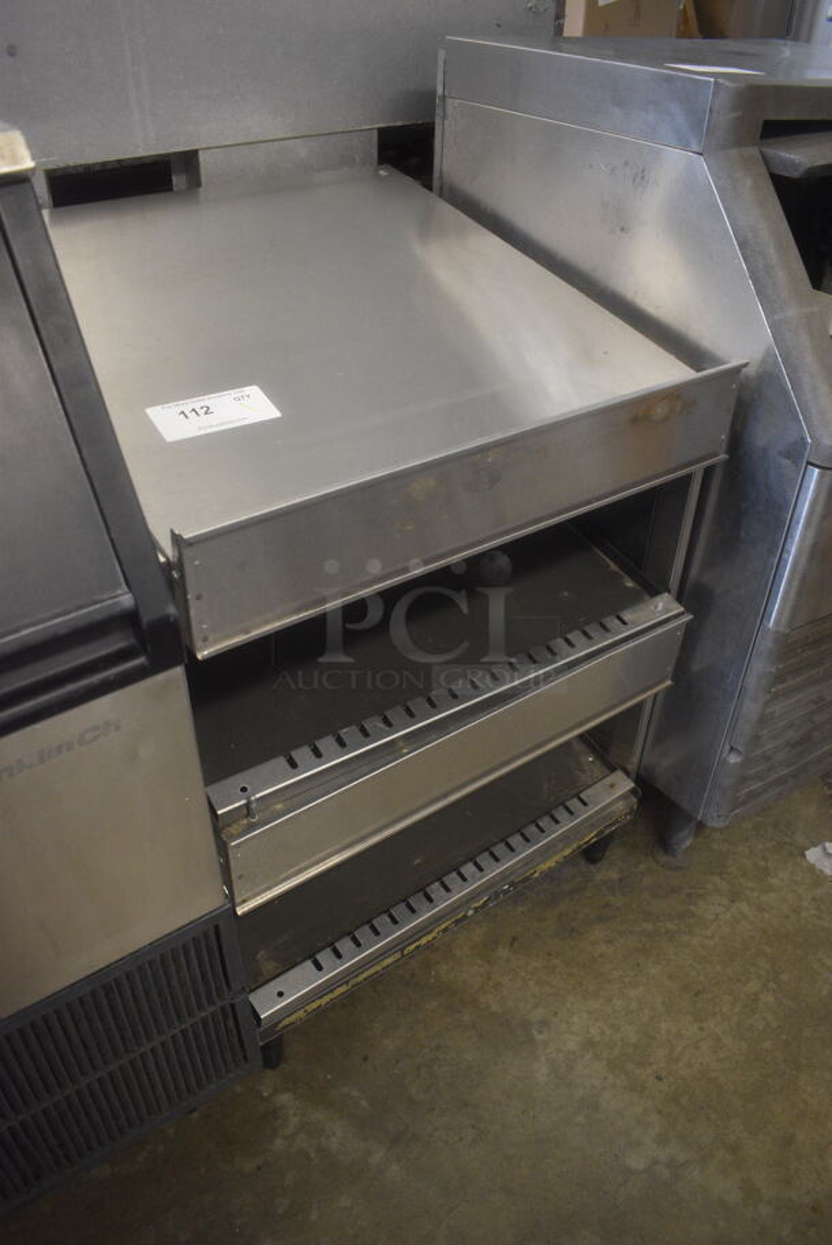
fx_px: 935
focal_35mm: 27
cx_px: 416
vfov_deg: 67.3
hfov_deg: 48.0
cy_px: 622
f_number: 3.5
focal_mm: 18
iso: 1400
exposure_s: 1/125
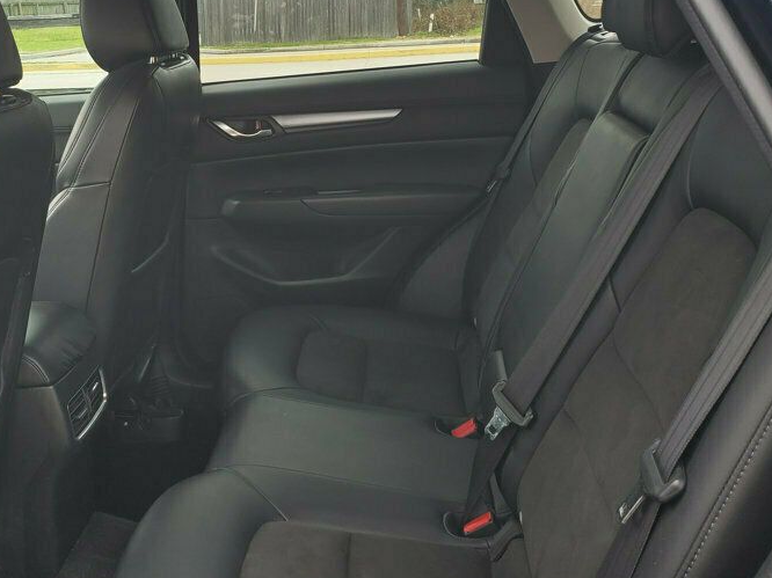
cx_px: 245
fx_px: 892
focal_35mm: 40
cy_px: 217
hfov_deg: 45.9
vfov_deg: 35.7
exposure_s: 1/126
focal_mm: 4.3
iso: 50
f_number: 2.4
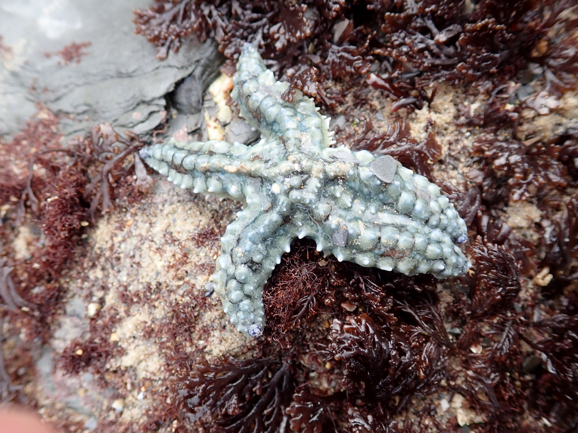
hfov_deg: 60.0
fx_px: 501
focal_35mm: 30
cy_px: 216
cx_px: 289
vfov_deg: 46.8
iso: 100
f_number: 2.3
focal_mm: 5.5
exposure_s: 1/125
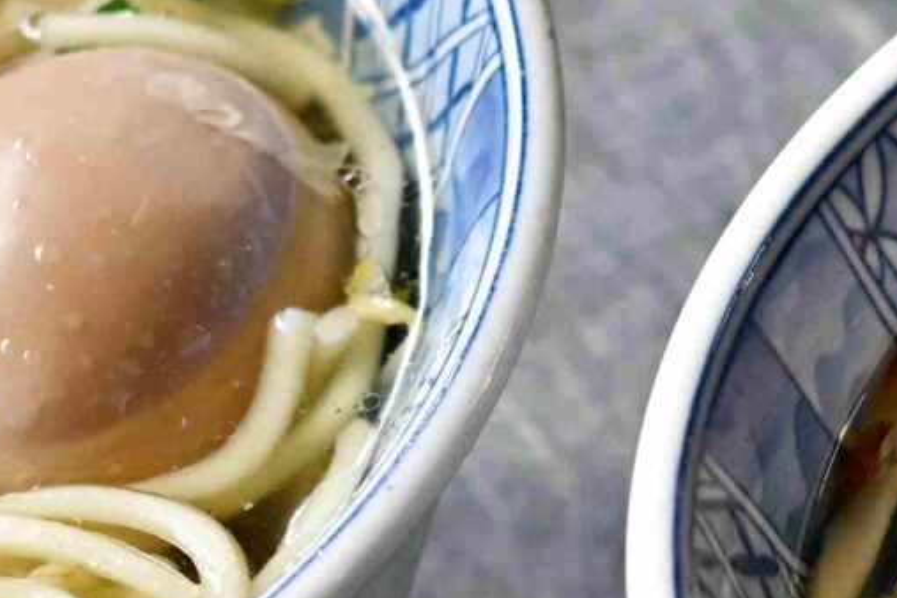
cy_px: 459
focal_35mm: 379
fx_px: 9443
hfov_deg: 5.4
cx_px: 720
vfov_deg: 3.6
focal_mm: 50
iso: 140
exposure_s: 1/200
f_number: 3.2
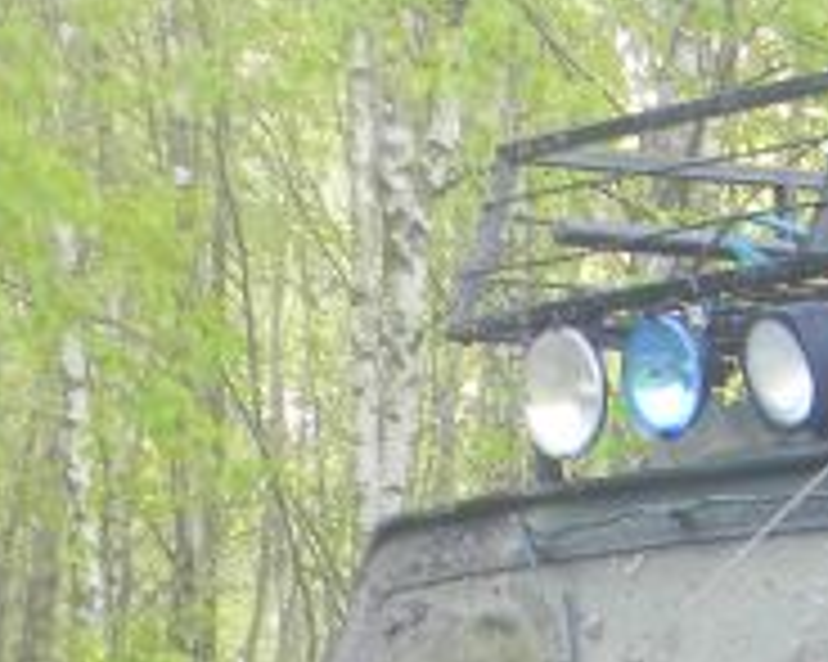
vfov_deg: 8.4
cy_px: 1306
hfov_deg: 10.9
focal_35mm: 174
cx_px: 1040
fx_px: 4262
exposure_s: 1/28.1
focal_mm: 7.3
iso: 80
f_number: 3.8
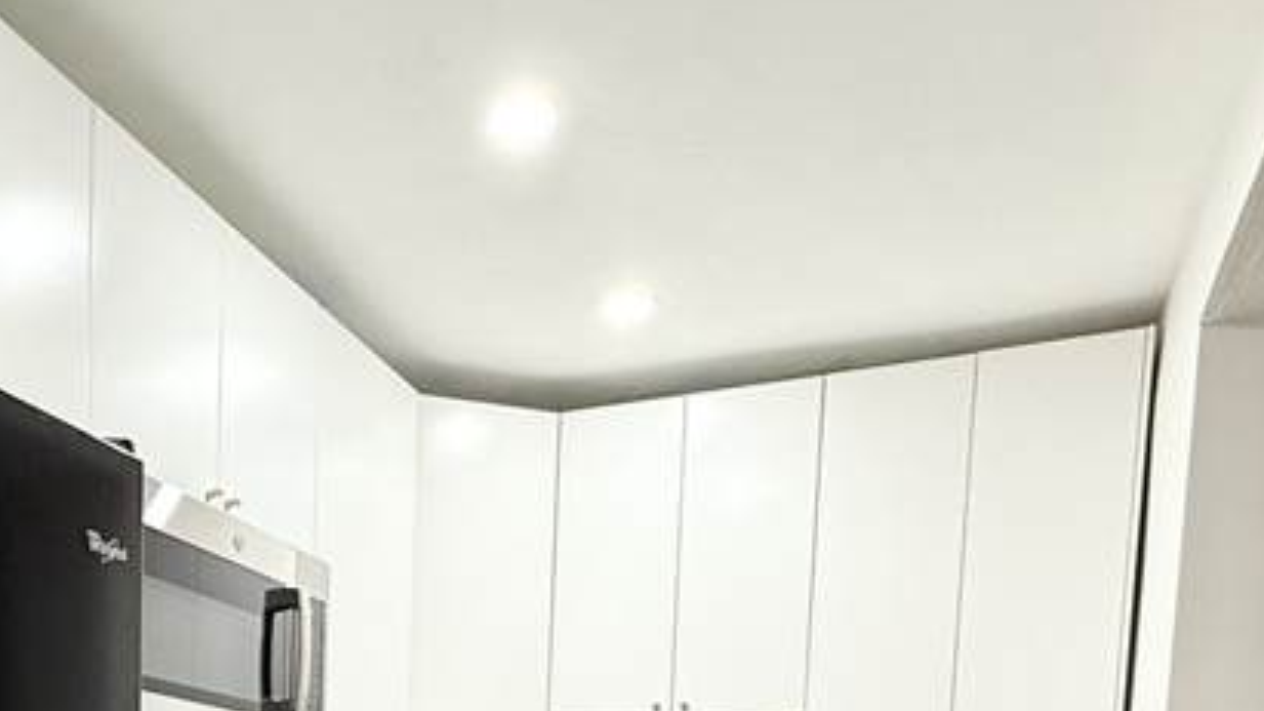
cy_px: 970
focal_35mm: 38
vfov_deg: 25.8
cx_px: 314
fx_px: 1273
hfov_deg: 50.6
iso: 200
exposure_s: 1/60
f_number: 2.2
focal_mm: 2.22
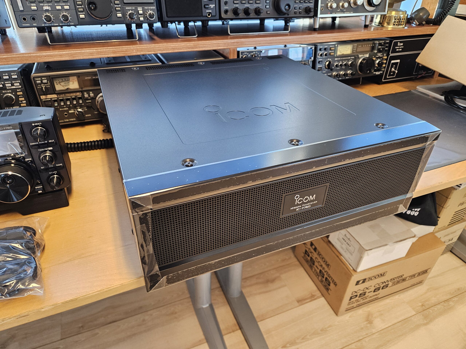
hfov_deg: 73.9
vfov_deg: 58.9
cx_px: 233
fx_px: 310
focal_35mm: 23
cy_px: 174
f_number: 1.8
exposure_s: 1/100
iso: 250
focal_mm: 5.4
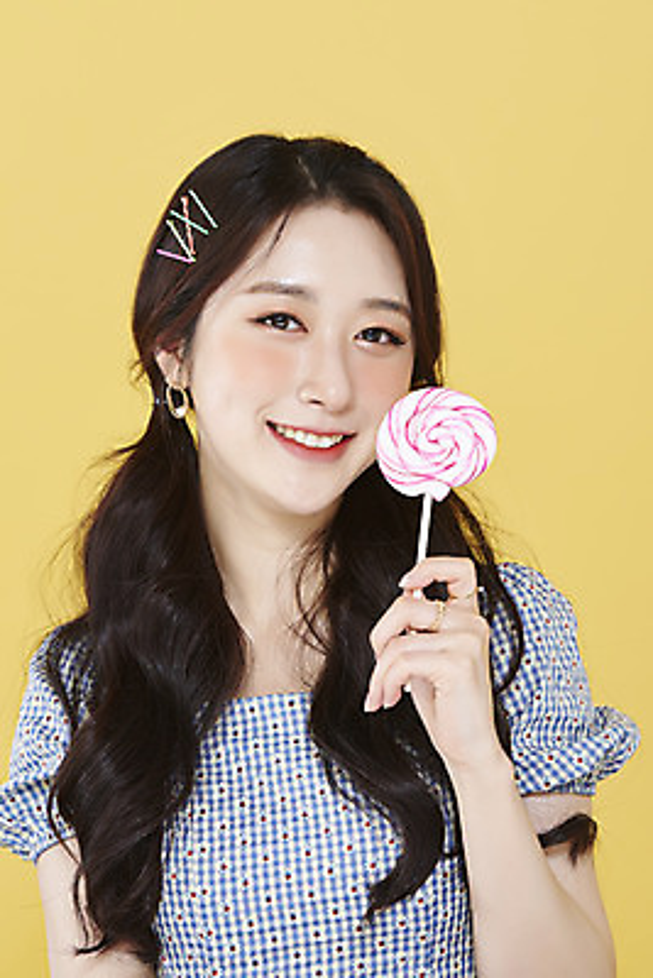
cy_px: 489
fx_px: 2854
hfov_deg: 13.1
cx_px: 326
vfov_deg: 19.4
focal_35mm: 105
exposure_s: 1/125
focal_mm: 105
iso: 64
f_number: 11
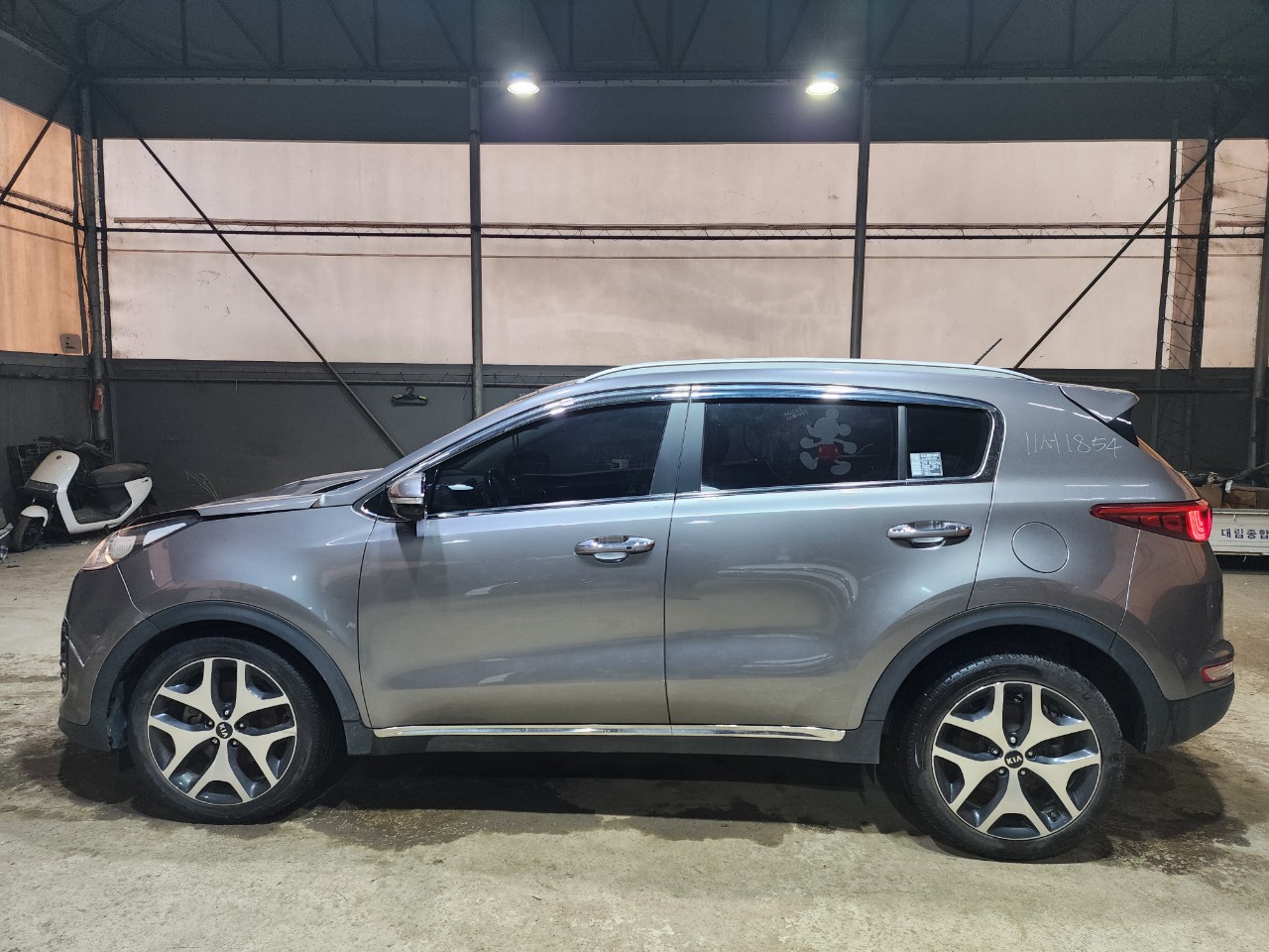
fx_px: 843
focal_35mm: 23
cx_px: 634
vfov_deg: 58.9
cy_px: 476
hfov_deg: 73.9
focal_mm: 6.4
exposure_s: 1/120
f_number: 1.8
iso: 160
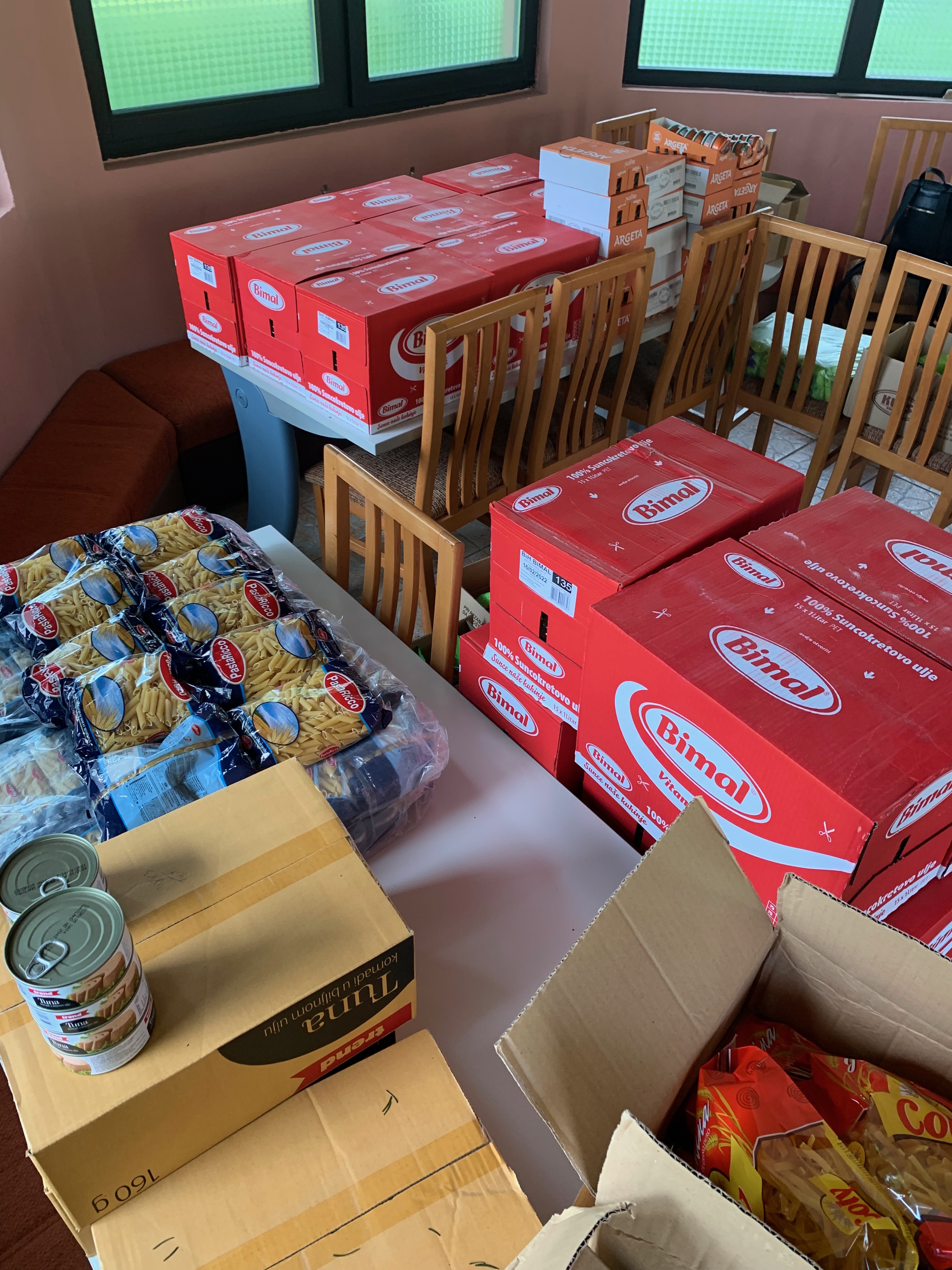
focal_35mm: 26
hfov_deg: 53.1
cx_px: 476
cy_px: 635
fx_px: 953
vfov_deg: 67.3
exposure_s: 1/103
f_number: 1.8
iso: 100
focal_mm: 4.25
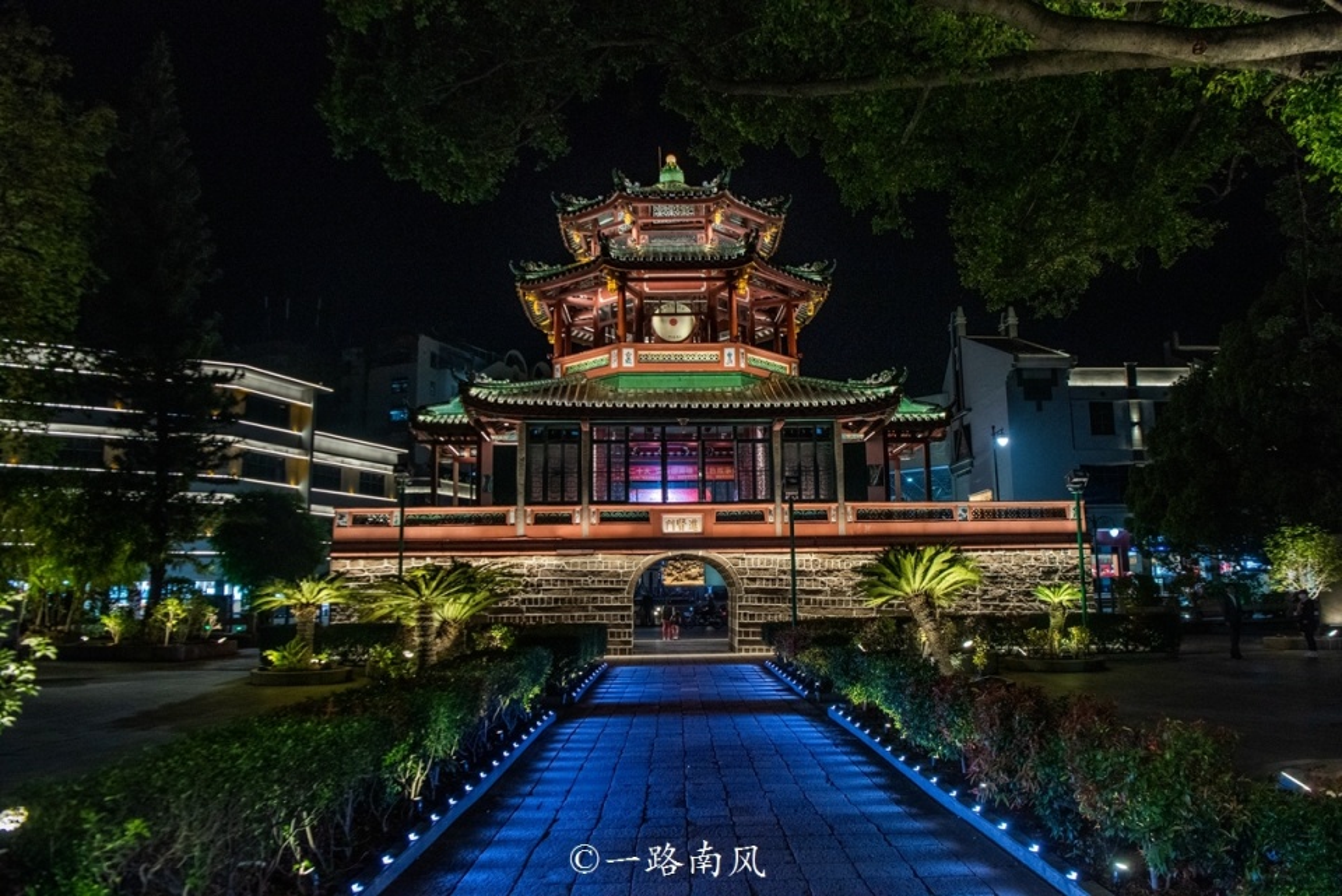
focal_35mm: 24
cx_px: 671
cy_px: 448
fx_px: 895
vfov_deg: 53.2
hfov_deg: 73.7
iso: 1600
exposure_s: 1/100
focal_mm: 24
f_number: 5.6
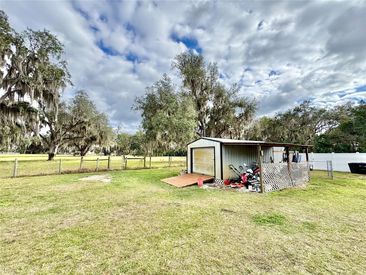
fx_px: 148
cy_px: 138
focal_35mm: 14
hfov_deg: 102.1
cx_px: 183
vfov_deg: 85.7
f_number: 2.2
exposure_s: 1/858
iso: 50
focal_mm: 2.22
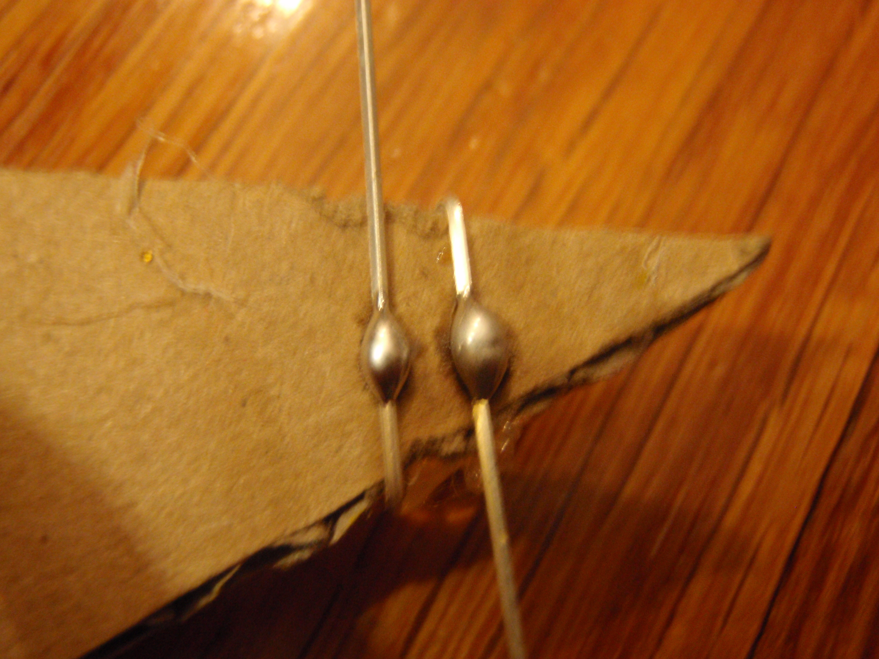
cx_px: 440
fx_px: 914
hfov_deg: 51.4
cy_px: 330
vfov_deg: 39.7
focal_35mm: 36
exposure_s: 1/4
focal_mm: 6.53
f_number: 4.1
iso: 400
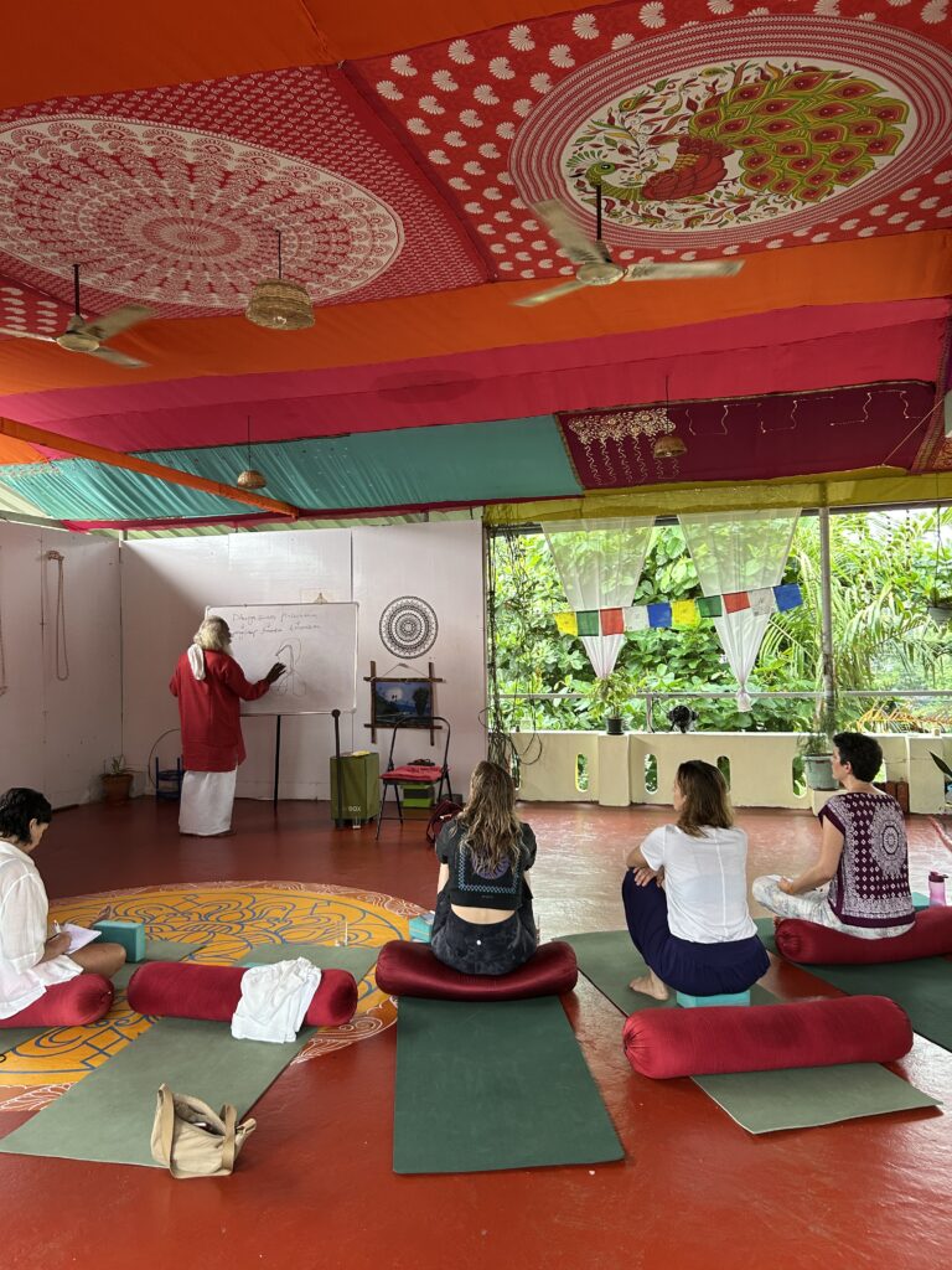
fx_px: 953
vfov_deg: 67.3
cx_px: 476
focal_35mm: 26
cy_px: 635
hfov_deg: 53.1
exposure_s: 1/106
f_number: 1.5
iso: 125
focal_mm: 5.7
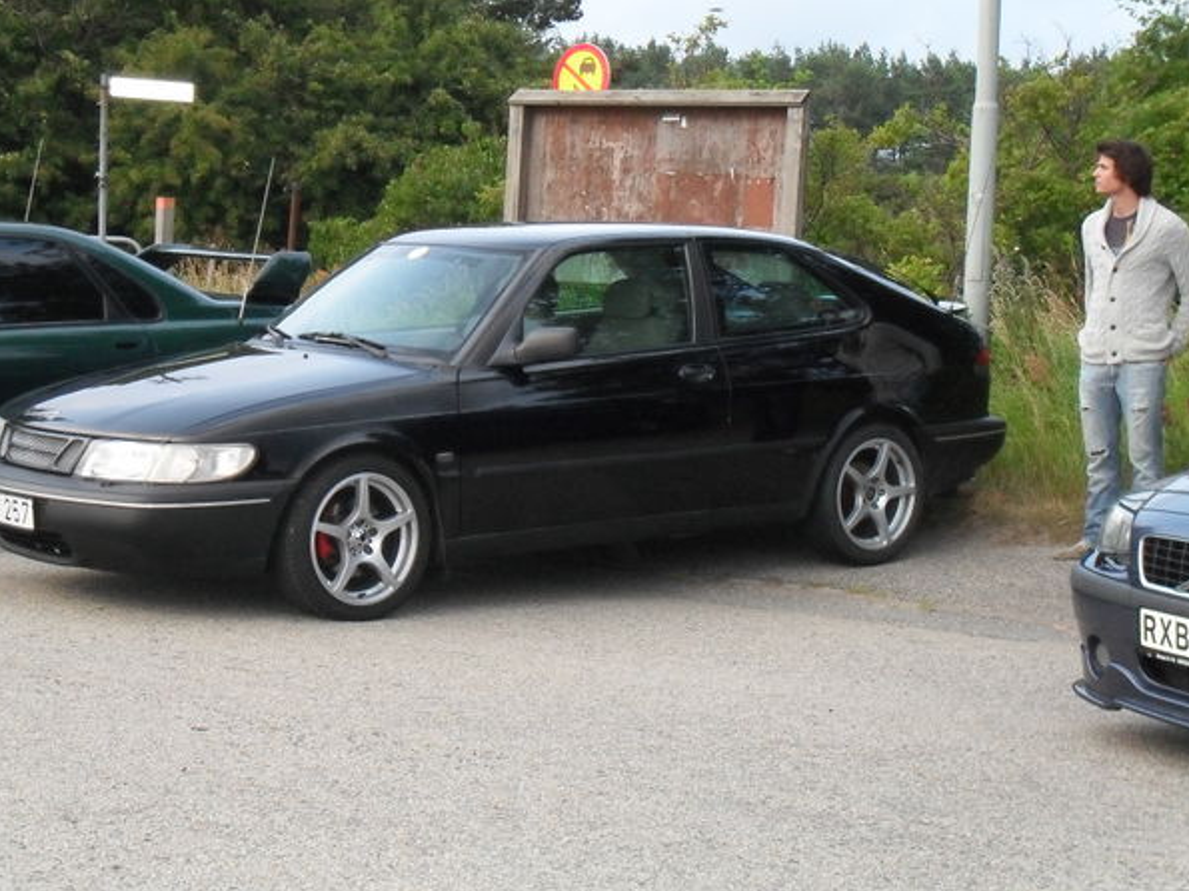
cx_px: 558
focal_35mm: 71
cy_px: 446
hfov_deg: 27.4
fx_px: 2438
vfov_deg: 20.7
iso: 320
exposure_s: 1/60
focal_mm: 11.7
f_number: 4.6
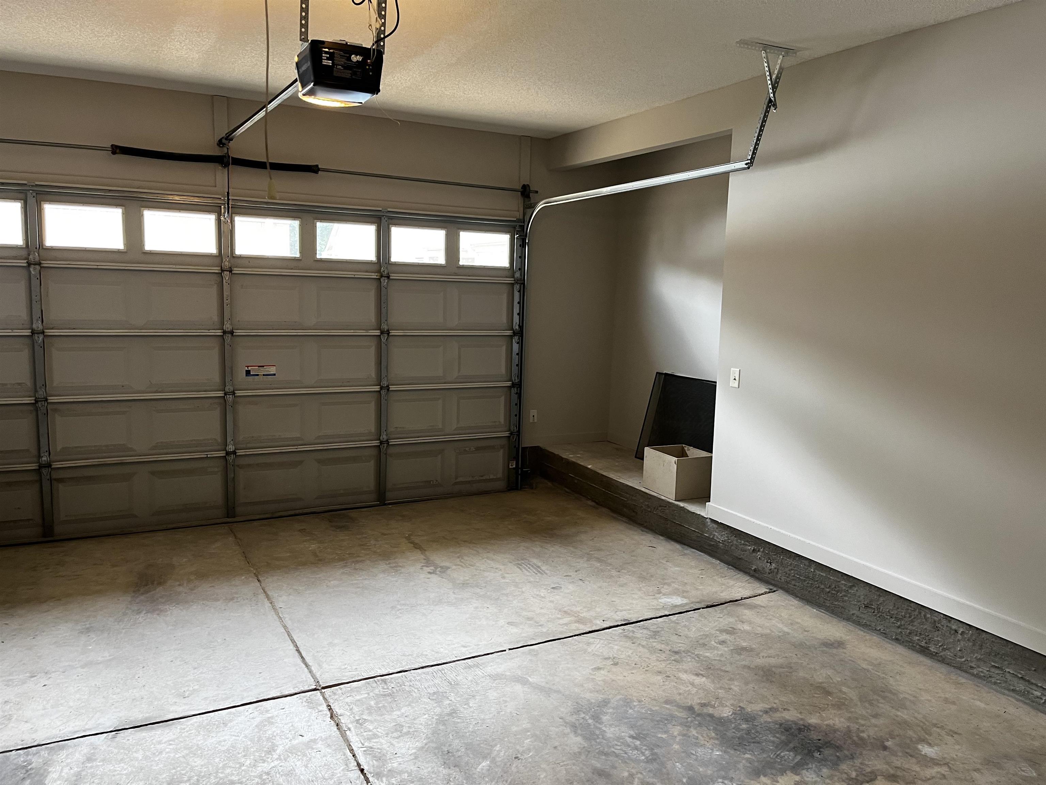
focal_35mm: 26
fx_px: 786
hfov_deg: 67.3
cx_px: 523
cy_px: 392
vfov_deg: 53.1
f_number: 1.6
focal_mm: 5.1
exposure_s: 1/60
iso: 125
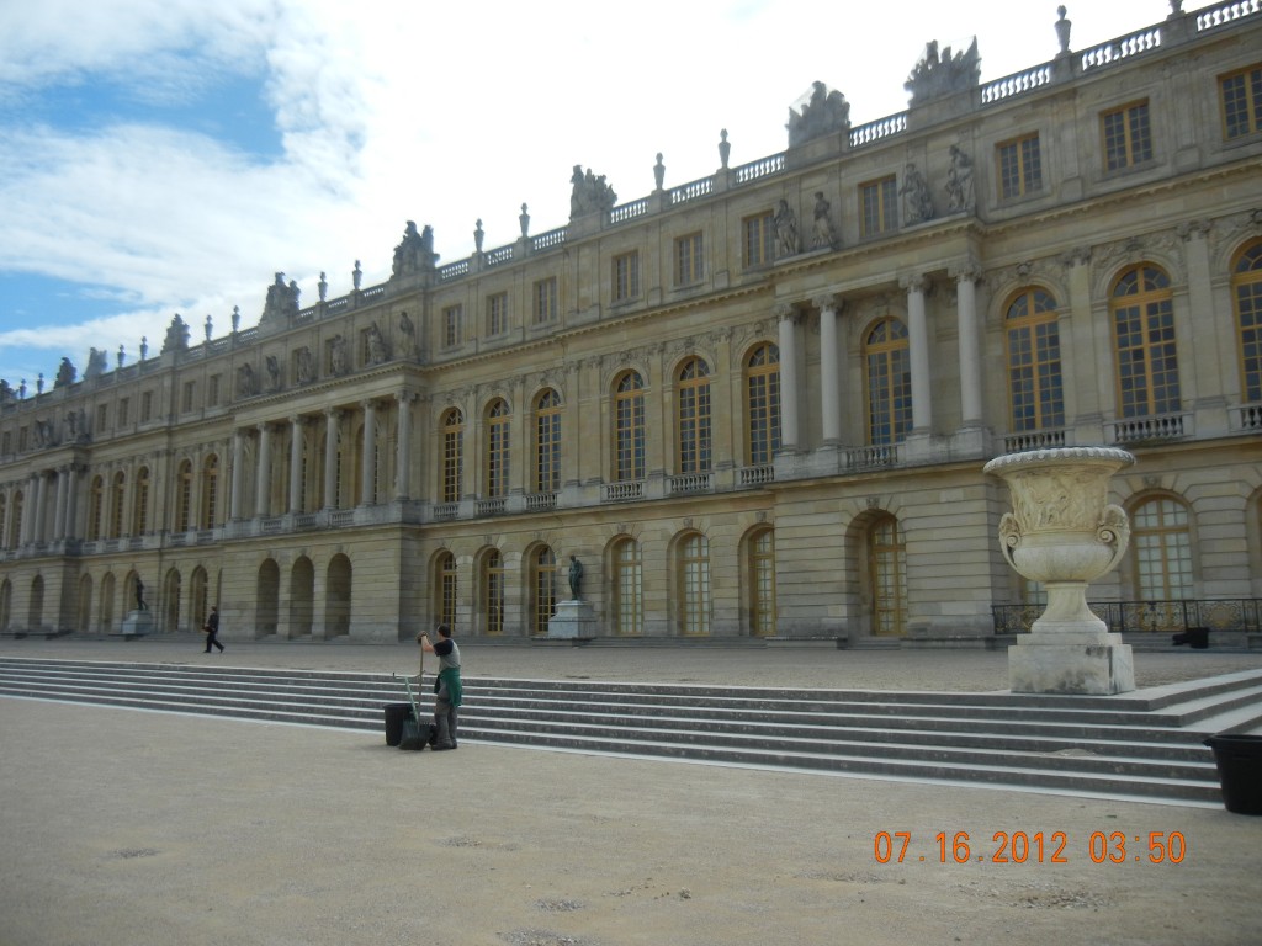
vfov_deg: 46.8
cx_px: 631
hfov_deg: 60.0
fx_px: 1094
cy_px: 473
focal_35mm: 30
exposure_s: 1/437
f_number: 7
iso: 160
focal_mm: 5.4
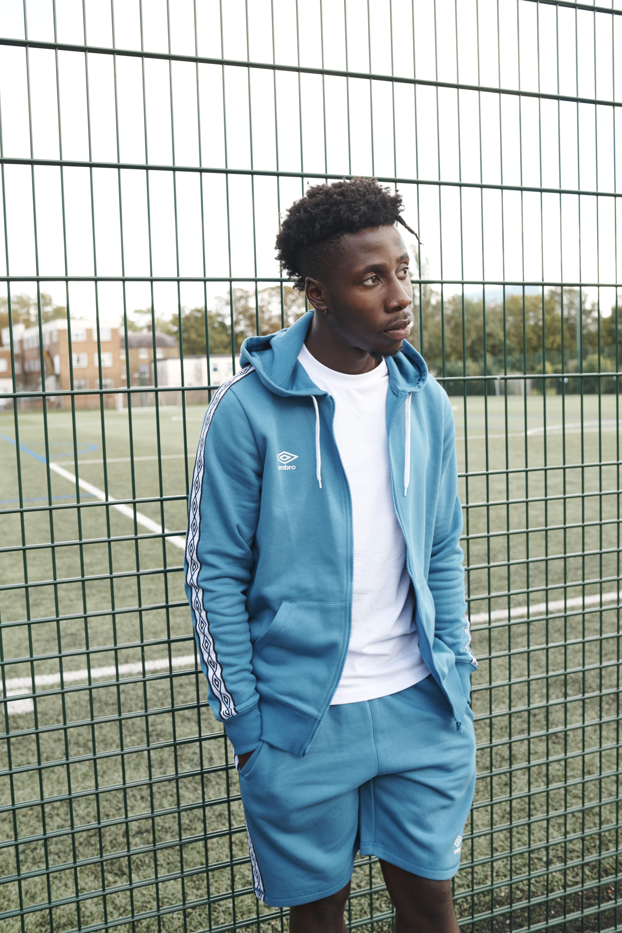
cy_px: 466
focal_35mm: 35
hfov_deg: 37.9
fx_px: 907
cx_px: 311
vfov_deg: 54.4
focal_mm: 35
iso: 400
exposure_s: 1/250
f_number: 5.6
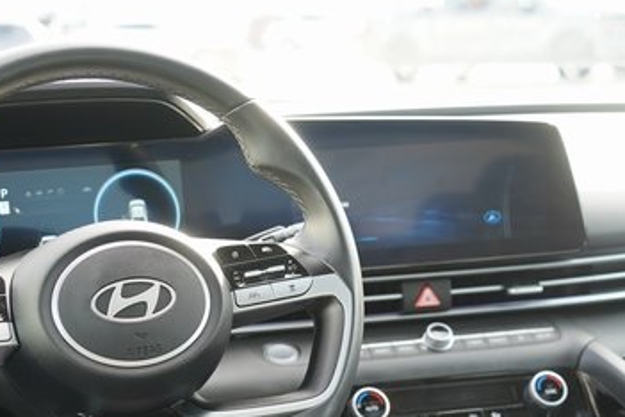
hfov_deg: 27.7
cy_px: 361
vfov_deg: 18.4
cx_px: 262
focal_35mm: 73
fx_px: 1267
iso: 125
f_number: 4
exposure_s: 1/60
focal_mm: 40
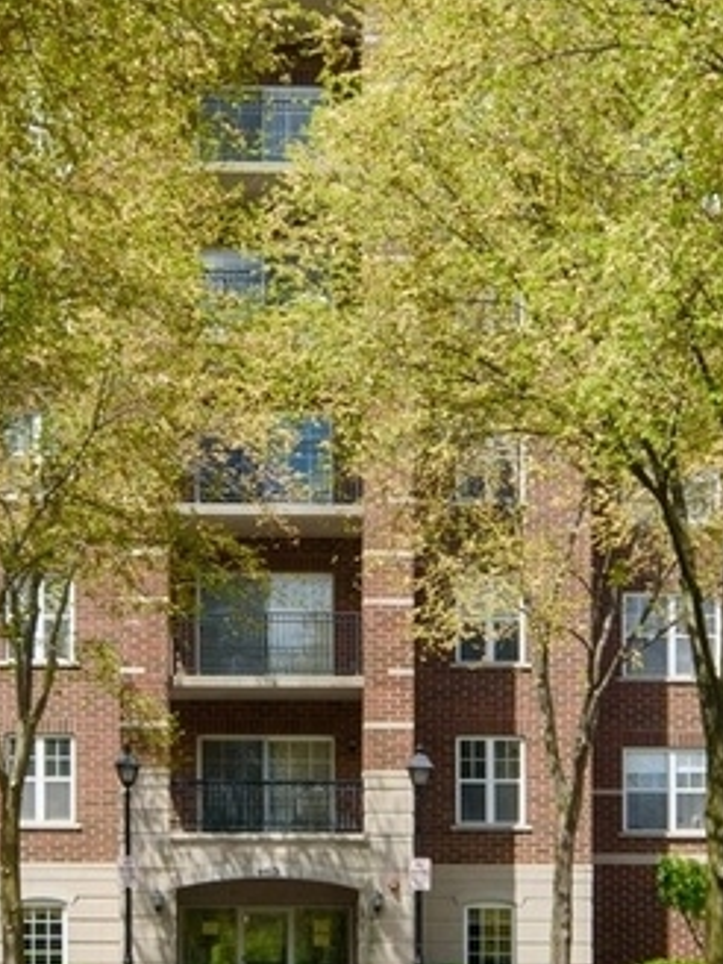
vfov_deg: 25.7
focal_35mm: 76
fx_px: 2116
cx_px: 312
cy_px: 467
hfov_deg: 19.4
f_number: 9
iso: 200
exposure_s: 1/320
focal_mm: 16
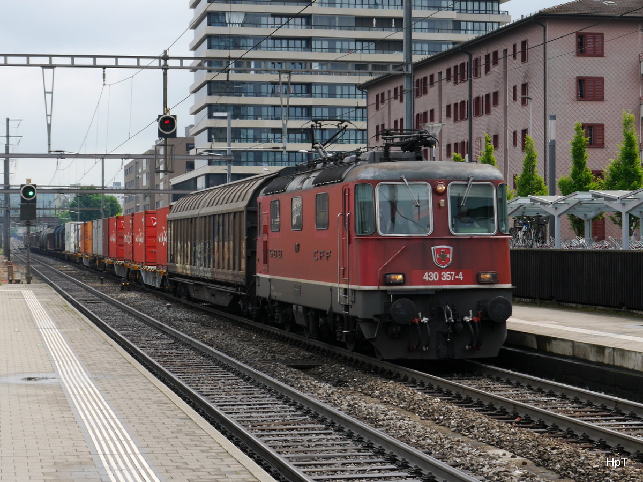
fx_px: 1151
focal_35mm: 62
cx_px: 322
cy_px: 241
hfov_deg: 31.2
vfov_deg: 23.6
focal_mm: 31
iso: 160
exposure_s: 1/250
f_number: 8
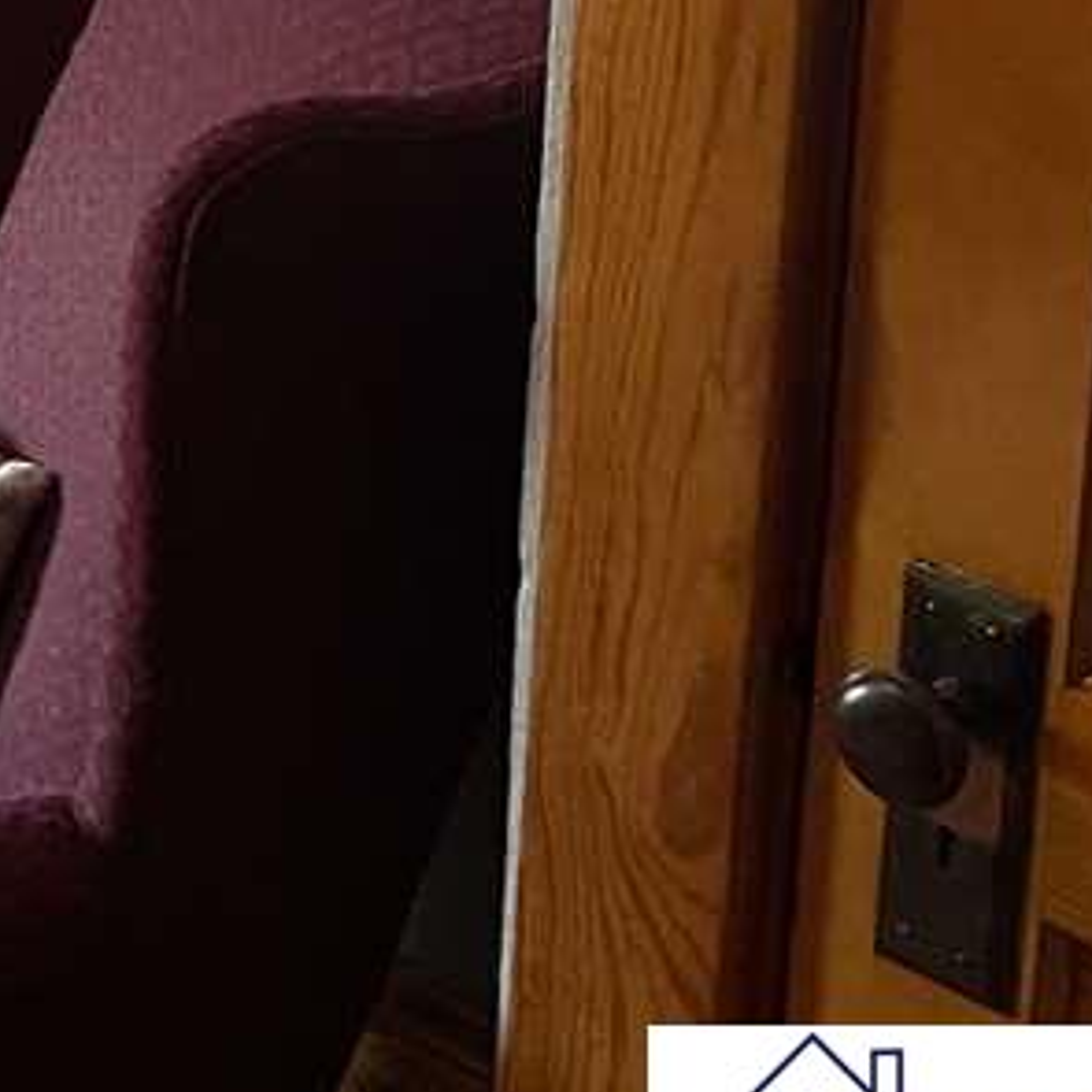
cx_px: -1259
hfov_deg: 14.3
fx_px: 3426
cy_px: -566
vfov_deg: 16.4
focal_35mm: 96
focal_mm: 5.1
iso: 500
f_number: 1.6
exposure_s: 1/30
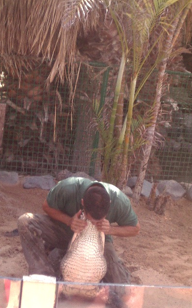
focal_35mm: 122
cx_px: 80
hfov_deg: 10.7
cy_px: 154
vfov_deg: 17.1
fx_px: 1022
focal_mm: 17.4
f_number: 5
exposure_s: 1/125
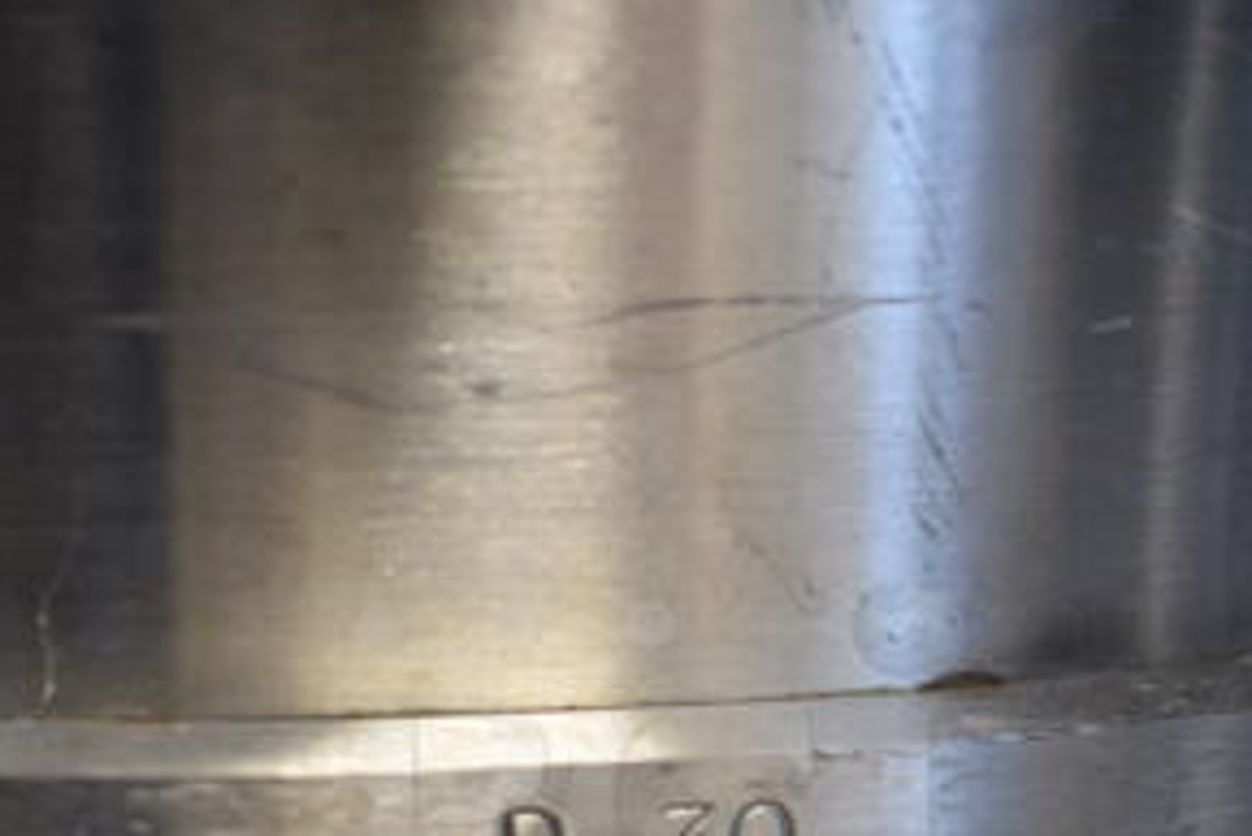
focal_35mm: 57
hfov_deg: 35.0
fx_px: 1983
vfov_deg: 23.0
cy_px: 801
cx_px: 650
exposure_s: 1/60
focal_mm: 18
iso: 1000
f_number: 4
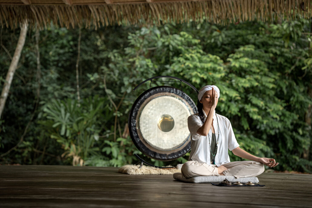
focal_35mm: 85
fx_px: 737
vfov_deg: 16.1
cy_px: 104
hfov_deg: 23.9
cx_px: 156
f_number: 2.5
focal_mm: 85
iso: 200
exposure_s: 1/320
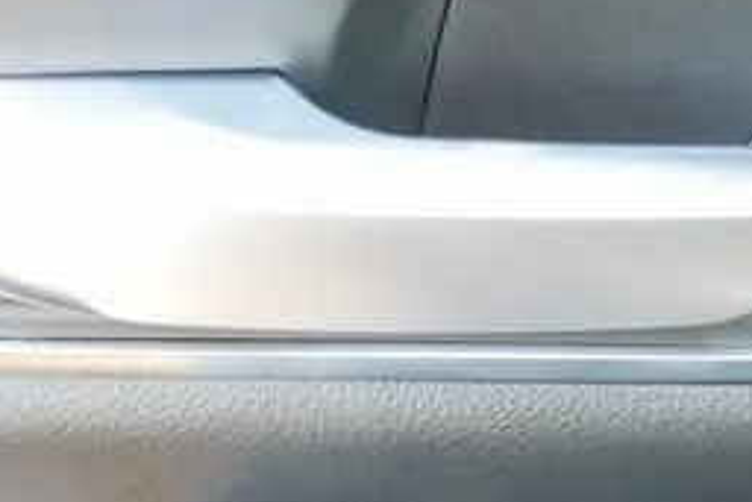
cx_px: 726
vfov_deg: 11.0
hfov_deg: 16.1
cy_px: 386
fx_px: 2612
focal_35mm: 125
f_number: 5.2
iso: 2000
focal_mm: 24
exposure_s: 1/60
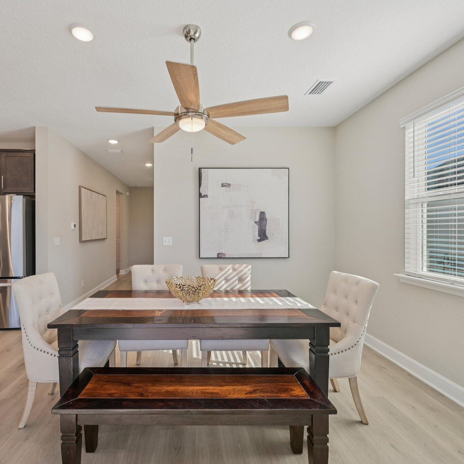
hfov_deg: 80.0
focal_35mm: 18
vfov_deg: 80.7
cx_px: 191
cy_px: 231
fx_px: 273
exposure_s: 1/30
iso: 100
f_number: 8
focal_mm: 14
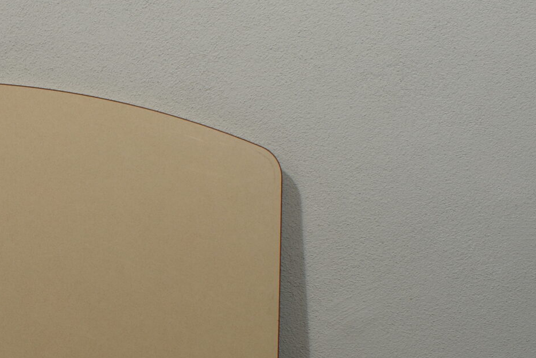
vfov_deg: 18.3
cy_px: 273
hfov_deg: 25.6
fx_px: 1102
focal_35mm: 74
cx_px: -30
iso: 250
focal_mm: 18
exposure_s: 1/125
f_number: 5.6
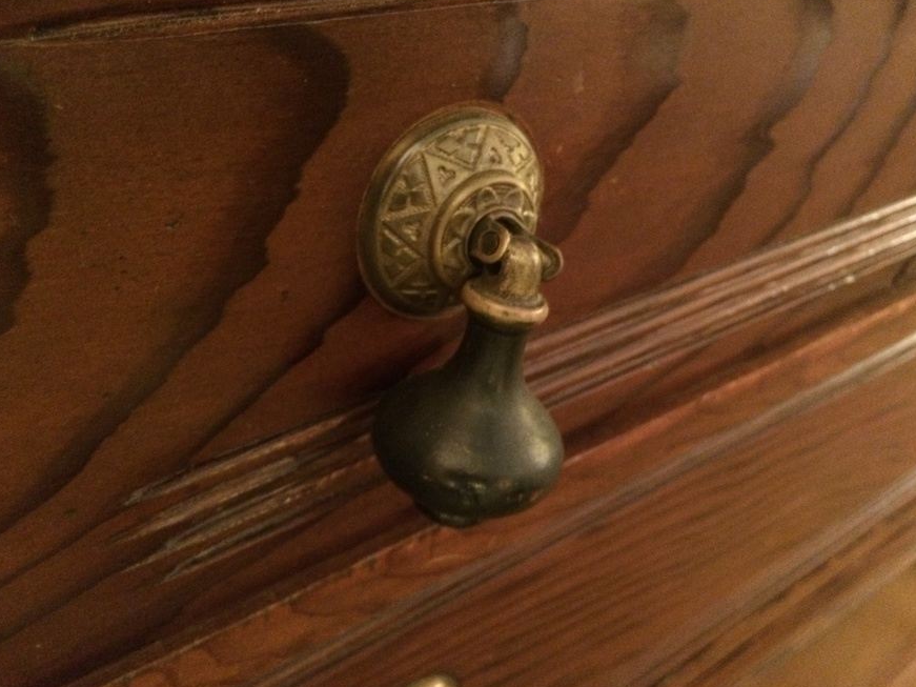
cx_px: 467
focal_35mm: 31
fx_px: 820
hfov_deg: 58.4
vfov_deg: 45.4
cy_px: 341
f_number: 2.2
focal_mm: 4.12
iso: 2000
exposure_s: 1/15
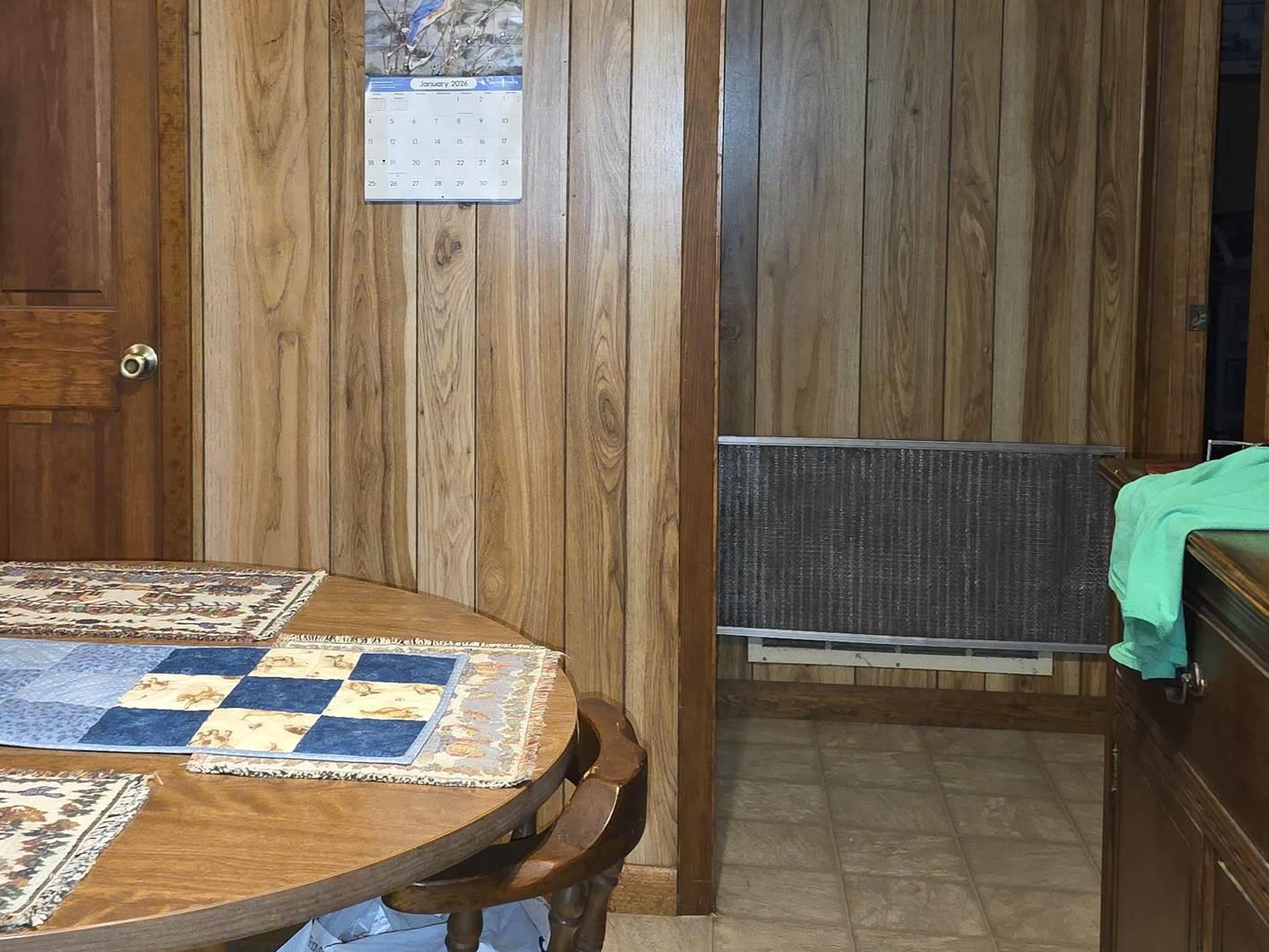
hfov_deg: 37.6
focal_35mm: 50
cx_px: 380
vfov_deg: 28.8
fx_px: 1833
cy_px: 289
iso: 200
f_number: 1.7
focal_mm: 6.3
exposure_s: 1/12
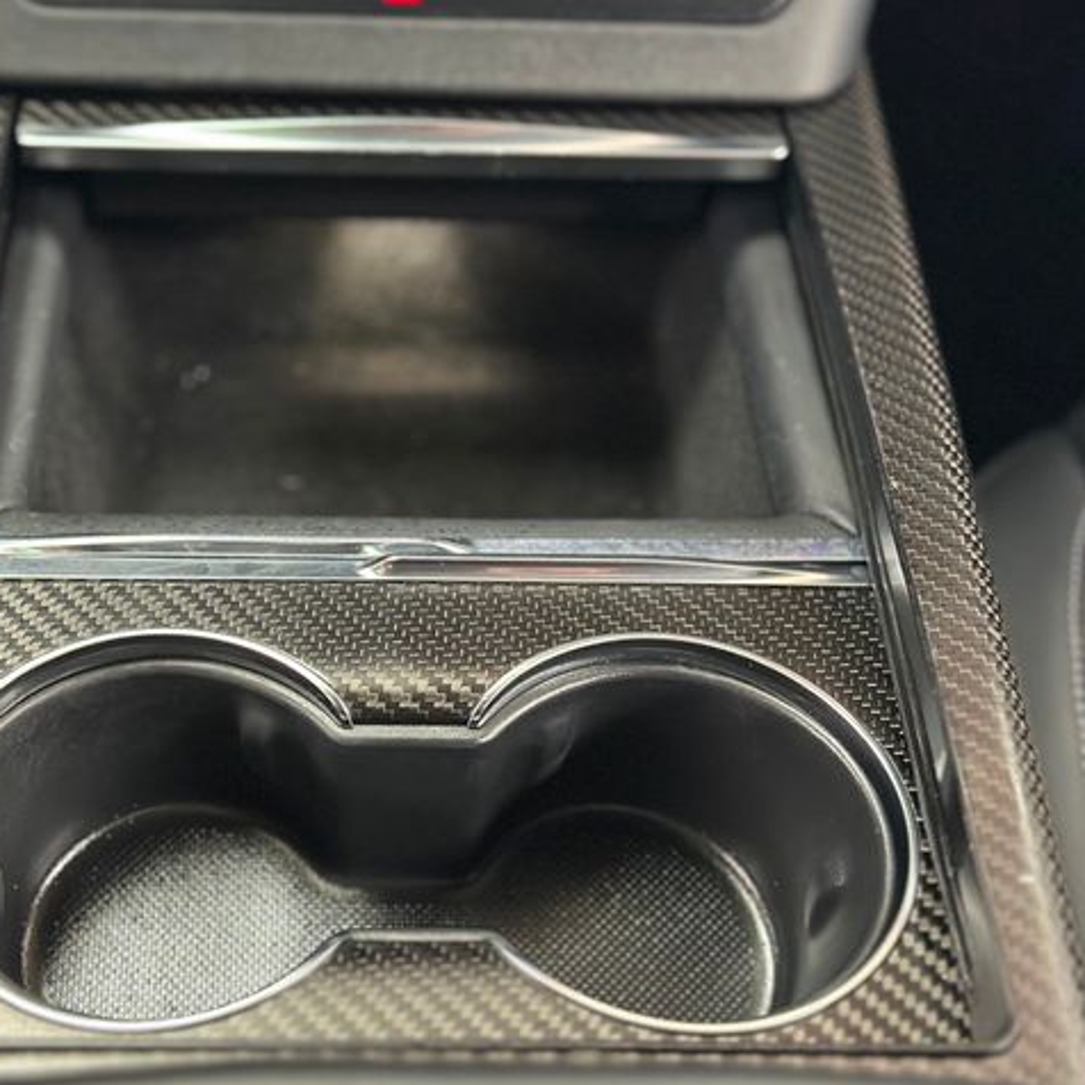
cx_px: 374
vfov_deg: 30.0
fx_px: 2021
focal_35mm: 57
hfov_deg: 29.9
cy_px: 545
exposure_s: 1/30
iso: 640
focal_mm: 6.86
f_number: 1.78
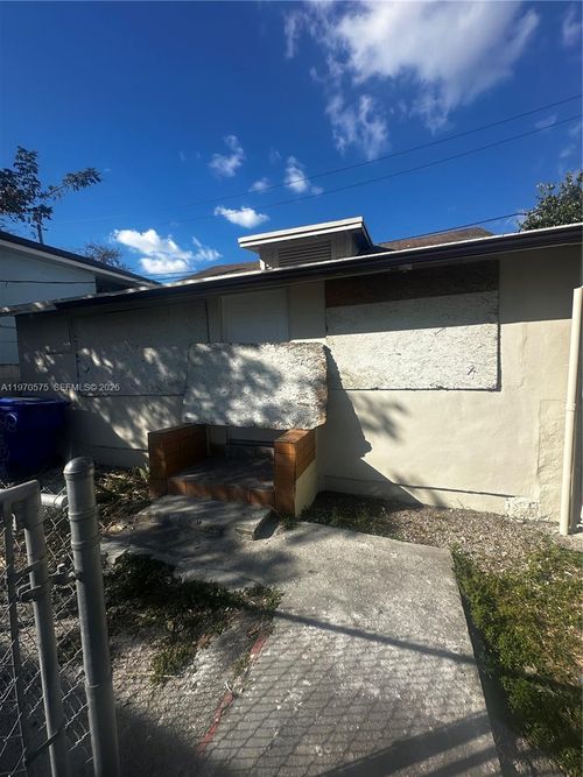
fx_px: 314
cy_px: 388
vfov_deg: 102.1
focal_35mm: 14
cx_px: 292
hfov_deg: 85.7
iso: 40
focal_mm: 2.22
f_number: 2.2
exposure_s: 1/1949
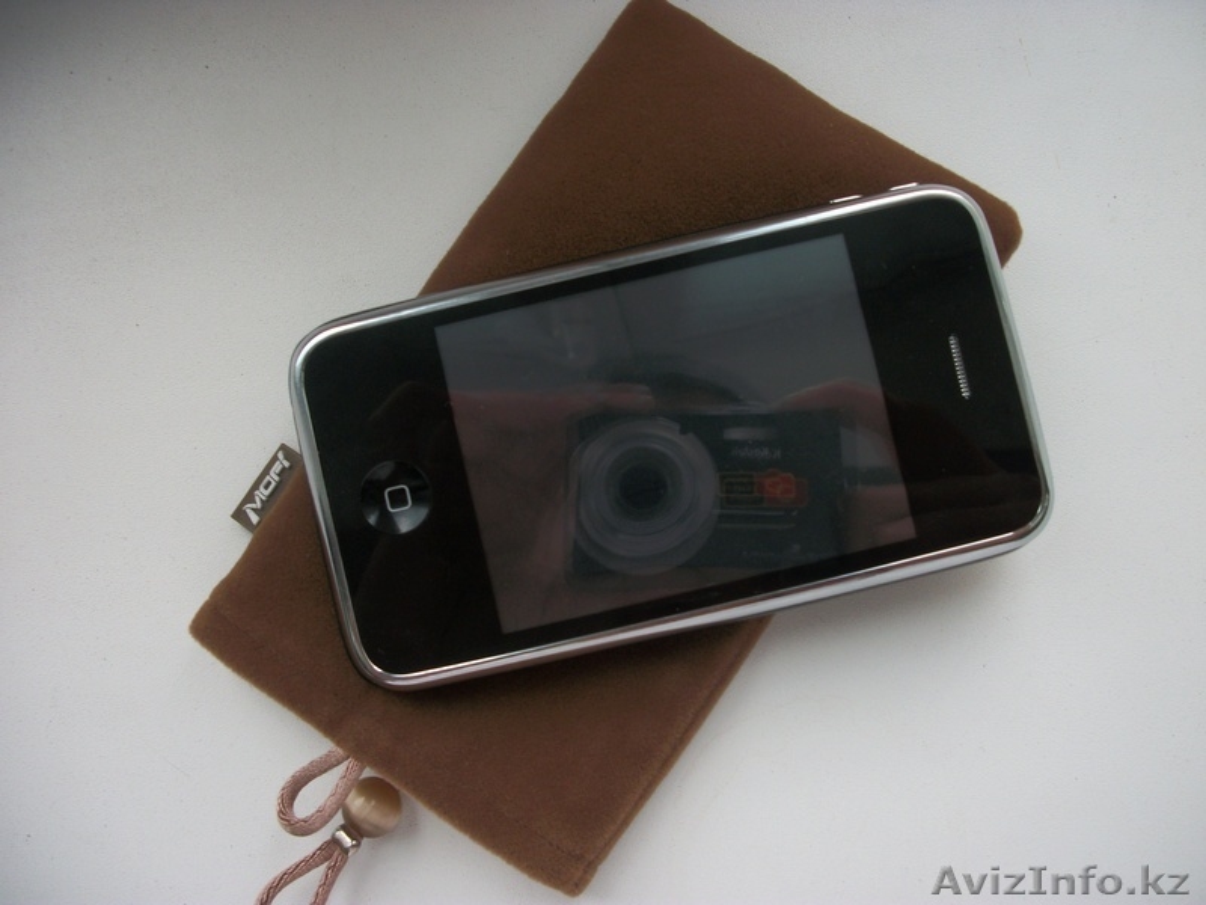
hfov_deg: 52.6
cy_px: 452
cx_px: 603
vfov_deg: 40.7
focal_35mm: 35
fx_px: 1219
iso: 80
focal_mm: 6.3
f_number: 3.1
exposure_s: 1/60
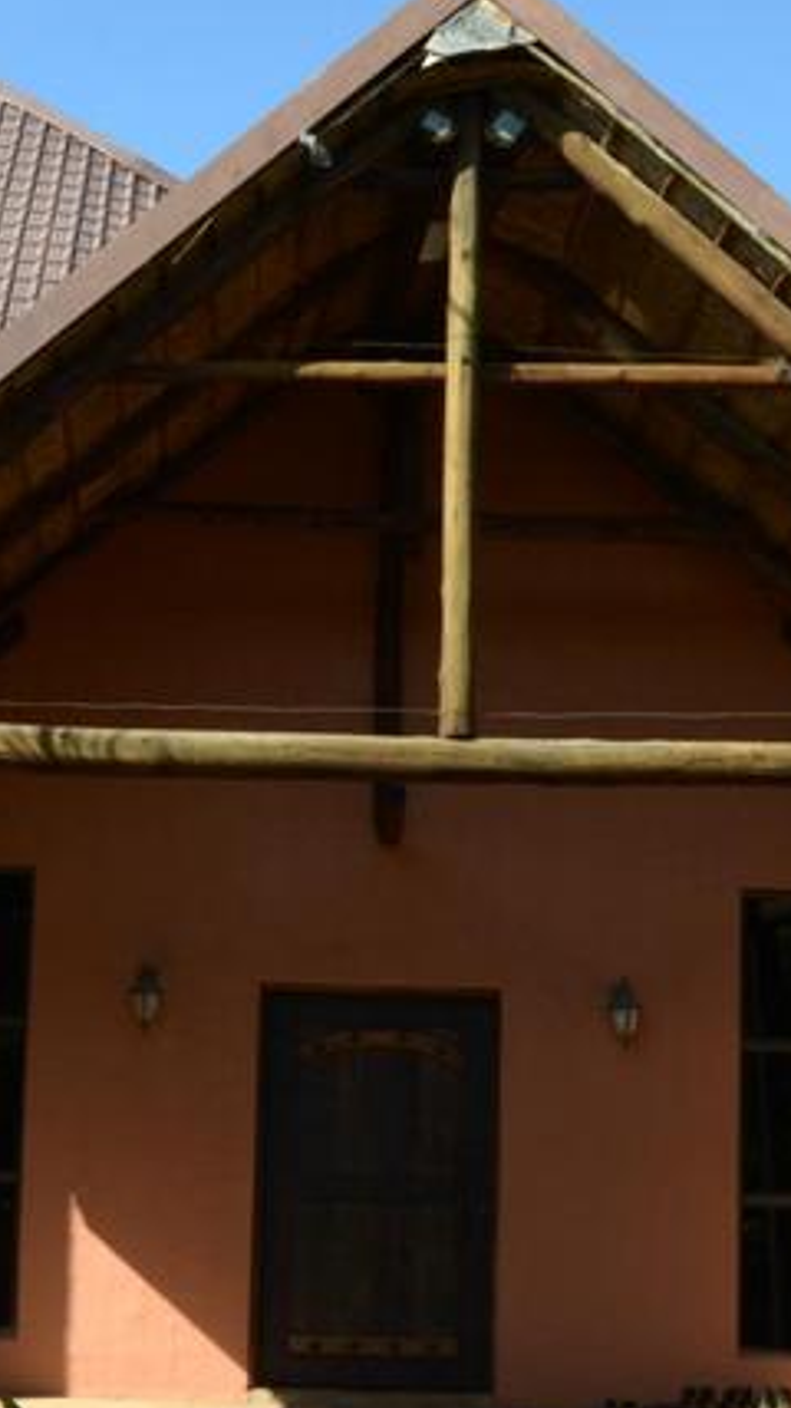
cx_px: 247
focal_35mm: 53
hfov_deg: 22.5
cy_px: 852
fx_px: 1977
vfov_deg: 39.0
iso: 280
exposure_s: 1/60
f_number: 18
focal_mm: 18
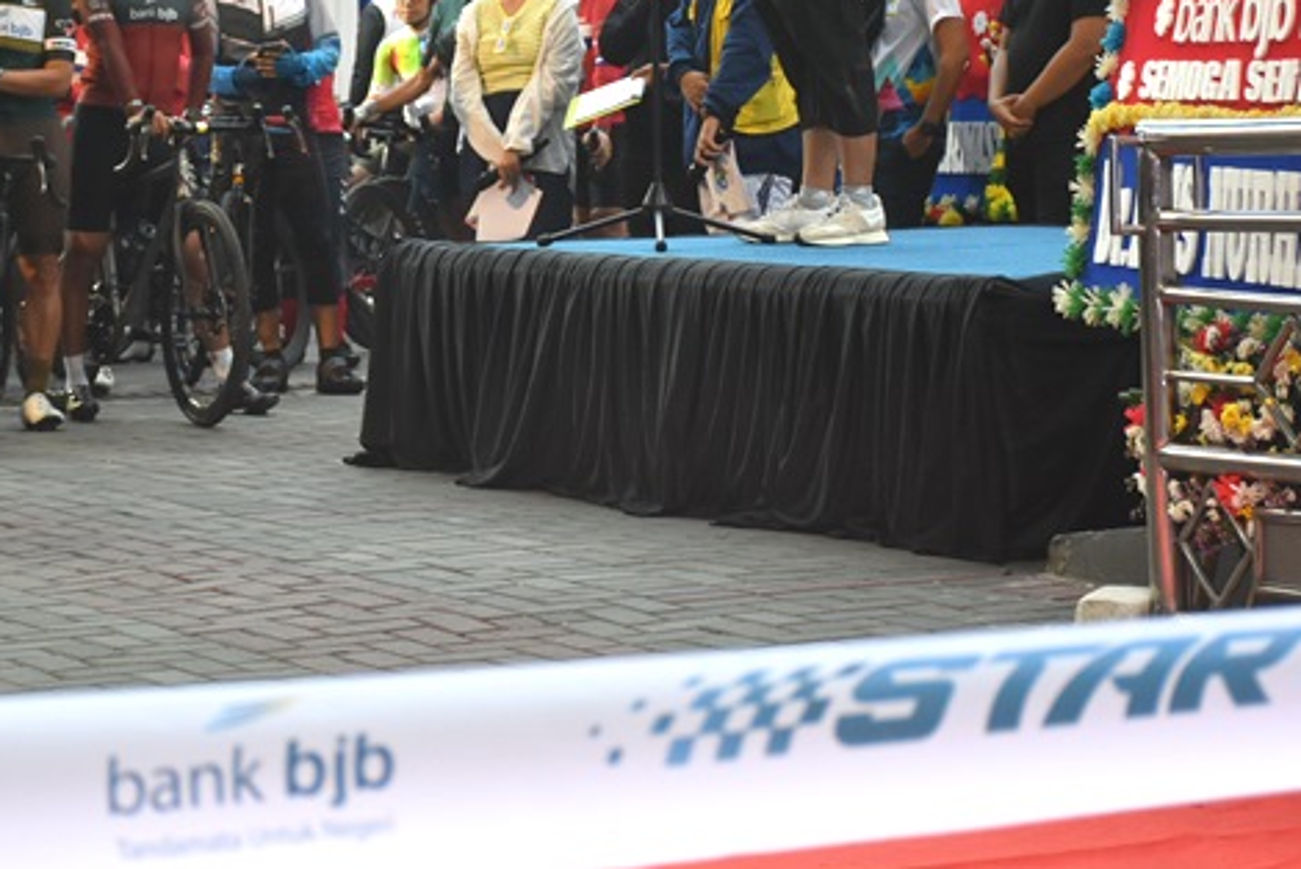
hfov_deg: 17.7
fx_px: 4153
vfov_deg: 11.9
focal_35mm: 115
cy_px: 286
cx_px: 399
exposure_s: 1/60
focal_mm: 45
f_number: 4.5
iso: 900
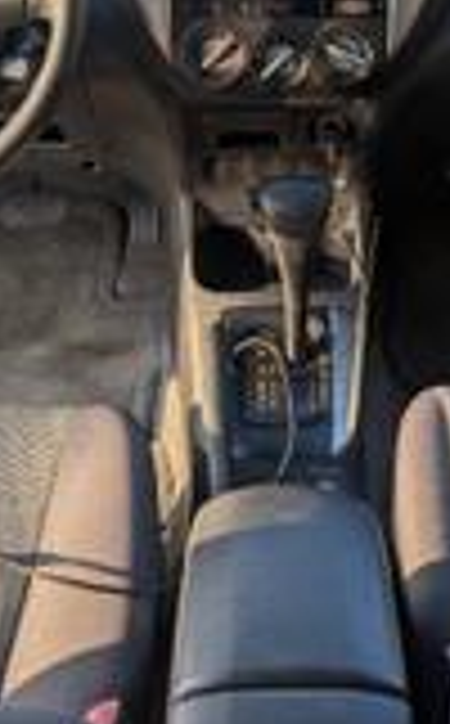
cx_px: 268
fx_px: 1183
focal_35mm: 60
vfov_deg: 32.1
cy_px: 49
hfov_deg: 21.5
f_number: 1.85
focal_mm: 6.81
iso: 39
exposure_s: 1/220
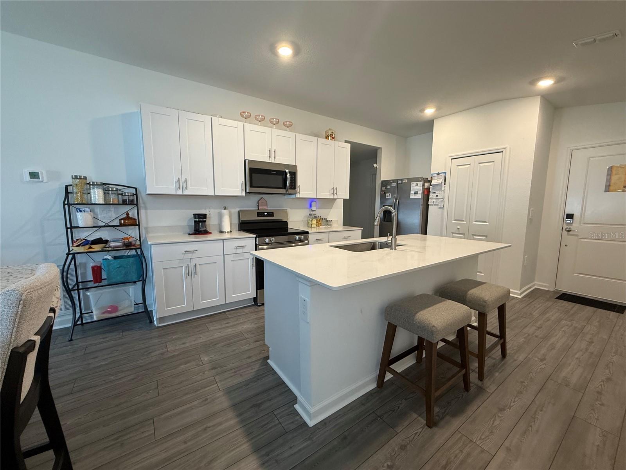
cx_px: 313
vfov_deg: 85.7
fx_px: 253
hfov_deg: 102.1
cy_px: 235
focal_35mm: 14
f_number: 2.2
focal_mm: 2.22
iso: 200
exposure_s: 1/60
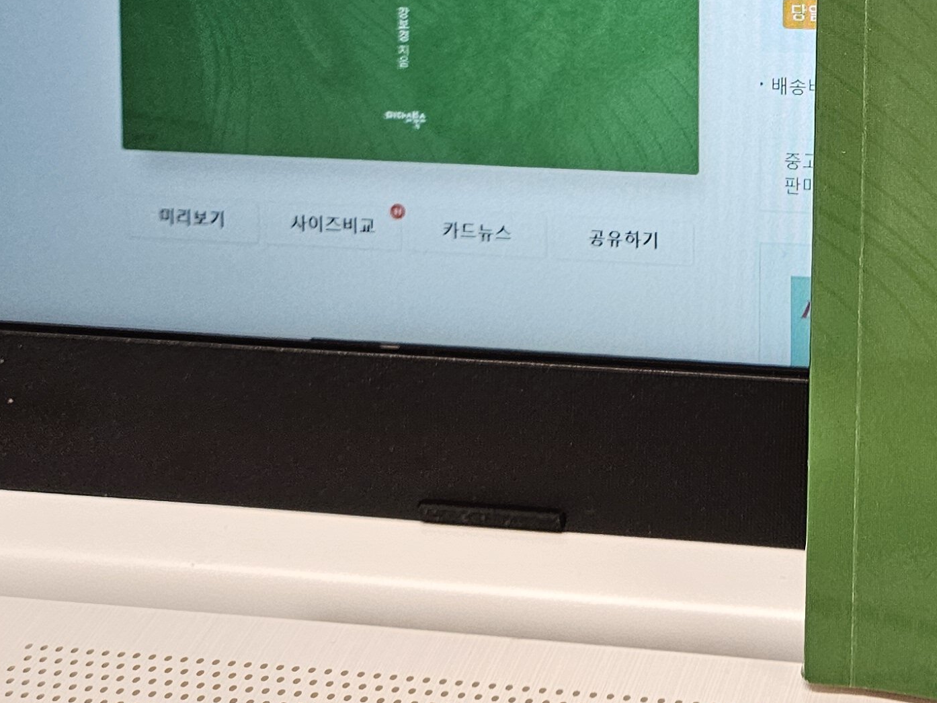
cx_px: 973
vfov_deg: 20.6
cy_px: -173
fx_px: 1786
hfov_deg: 27.4
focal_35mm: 66
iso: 200
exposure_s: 1/180
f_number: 1.8
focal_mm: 5.4
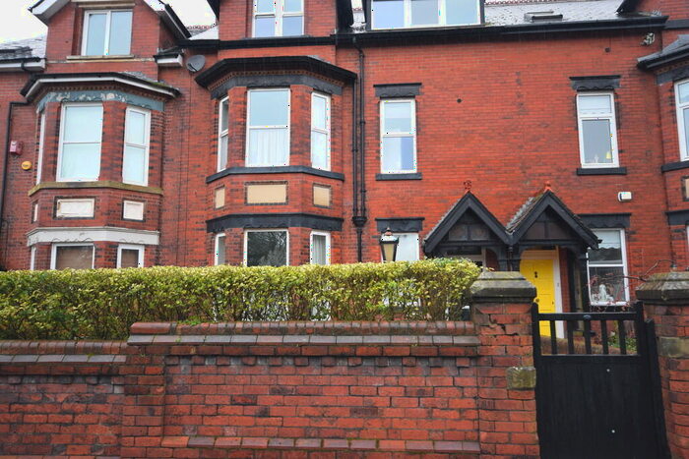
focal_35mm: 30
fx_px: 574
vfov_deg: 43.6
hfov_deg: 61.9
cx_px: 344
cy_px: 230
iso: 400
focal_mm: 20
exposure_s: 1/80
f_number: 5.6
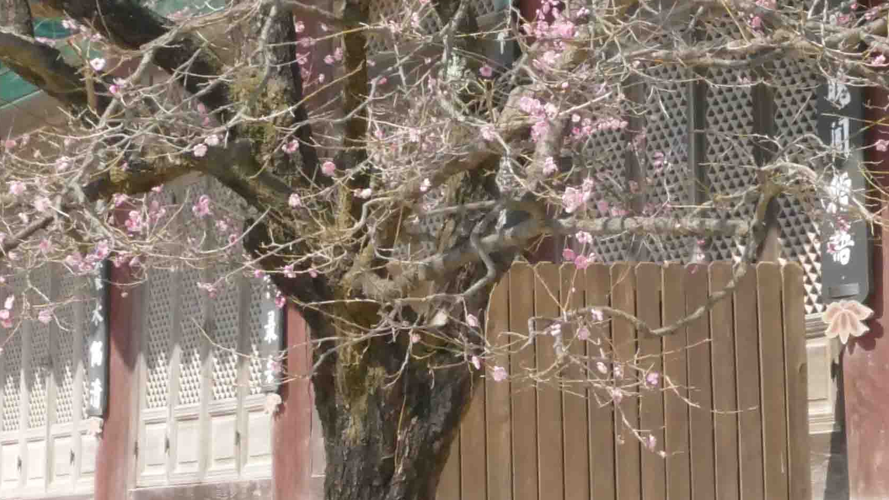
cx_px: 318
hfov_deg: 14.7
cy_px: -337
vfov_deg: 8.1
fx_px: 3442
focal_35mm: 146
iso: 1250
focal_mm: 15.76
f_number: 7.1
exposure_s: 1/2000
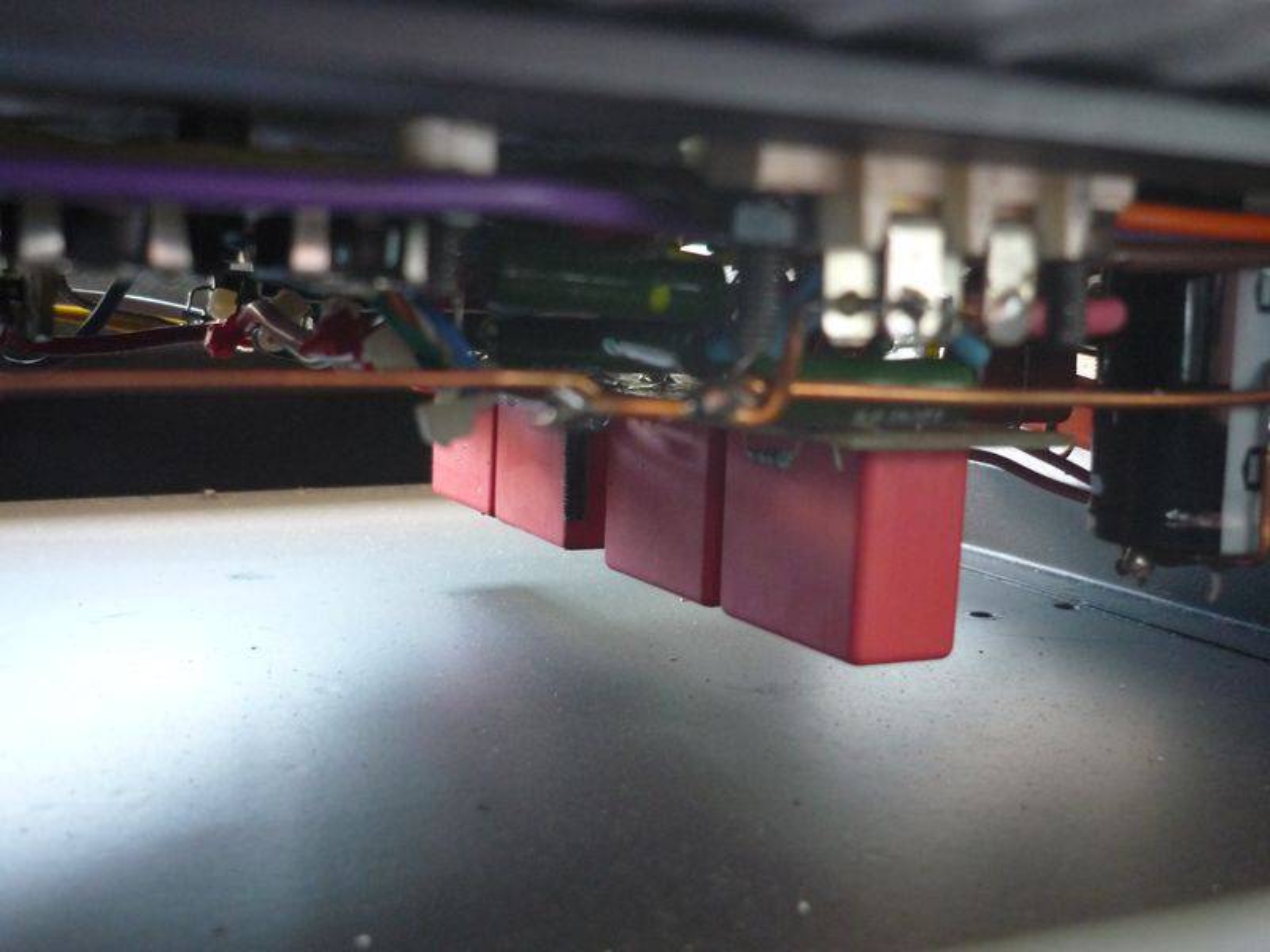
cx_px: 635
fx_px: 1394
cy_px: 476
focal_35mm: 38
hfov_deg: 49.0
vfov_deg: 37.7
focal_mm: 6.3
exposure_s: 1/15
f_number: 2.9
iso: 400
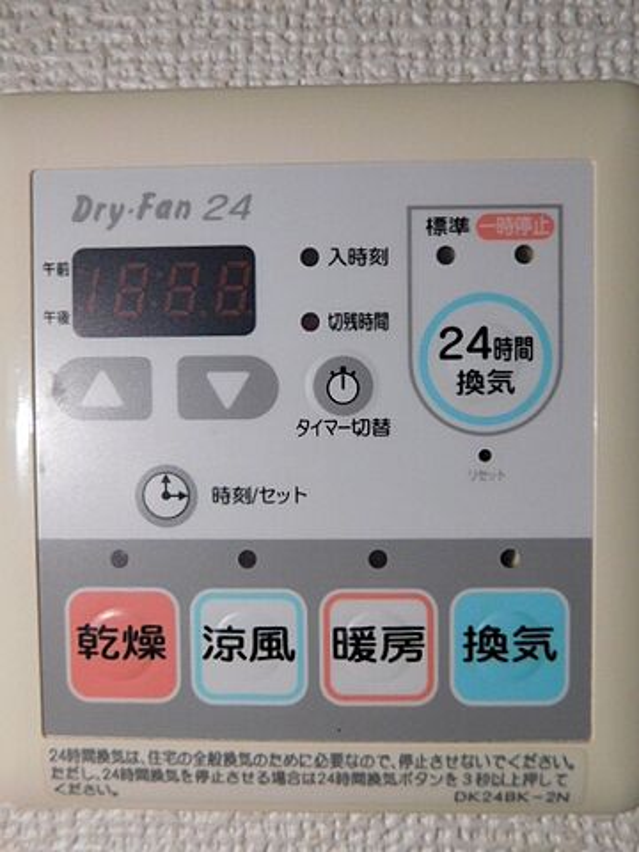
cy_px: 426
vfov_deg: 71.6
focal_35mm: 24
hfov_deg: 56.8
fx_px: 591
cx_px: 320
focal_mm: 4.1
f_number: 3
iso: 220
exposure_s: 1/30
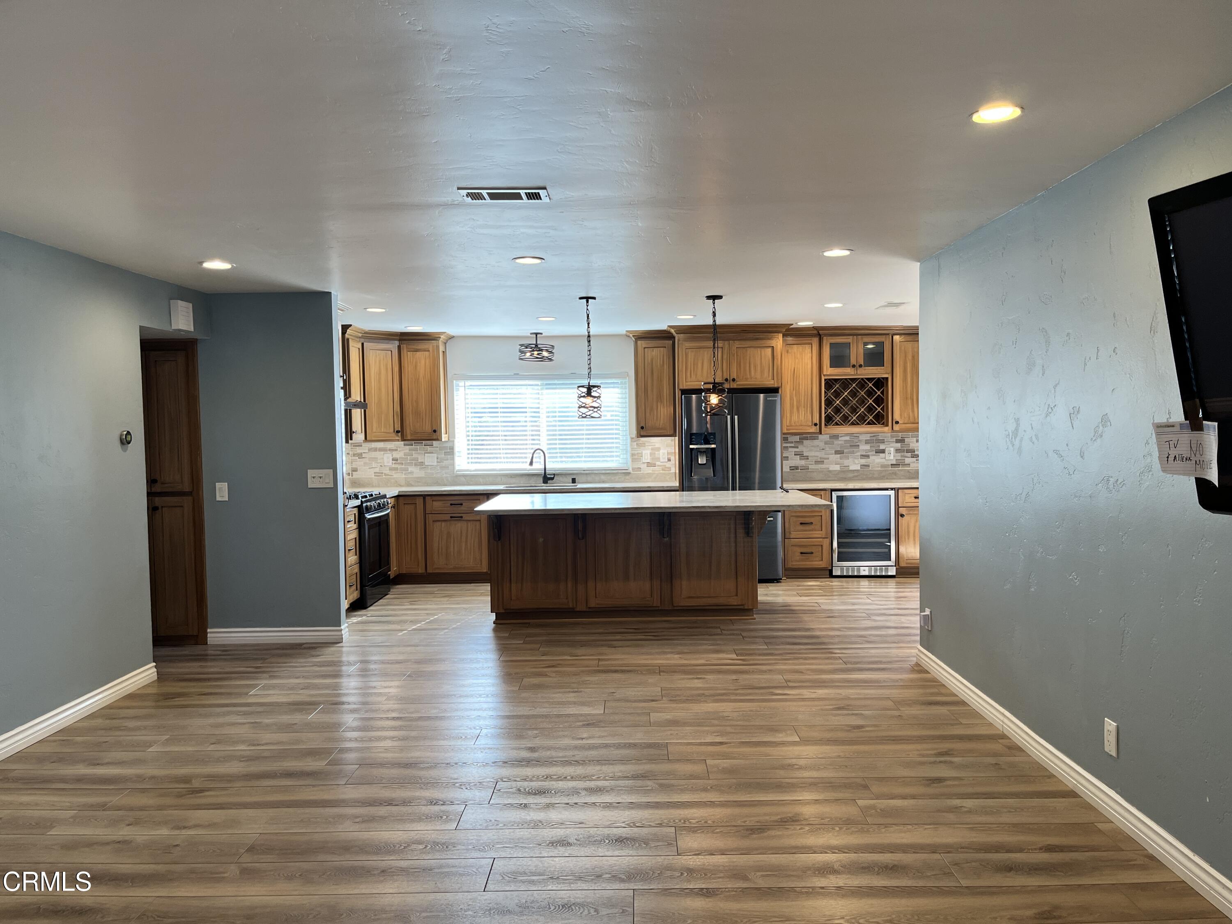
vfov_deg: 53.1
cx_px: 616
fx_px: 925
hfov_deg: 67.3
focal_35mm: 26
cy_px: 462
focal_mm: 5.1
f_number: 1.6
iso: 80
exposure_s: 1/120
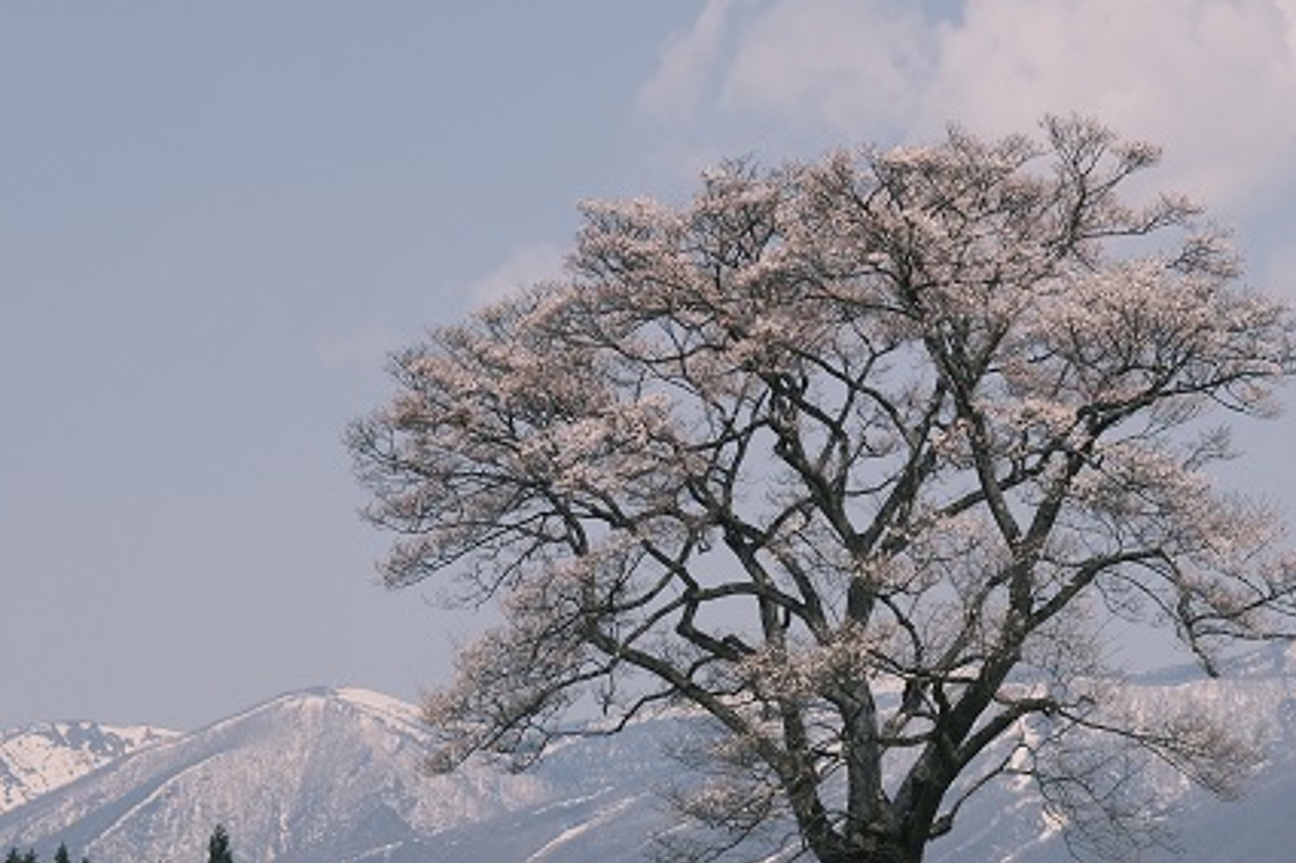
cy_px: 390
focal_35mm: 152
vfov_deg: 9.0
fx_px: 5470
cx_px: 939
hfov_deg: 13.5
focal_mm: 67.5
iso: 320
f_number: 11
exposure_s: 1/500
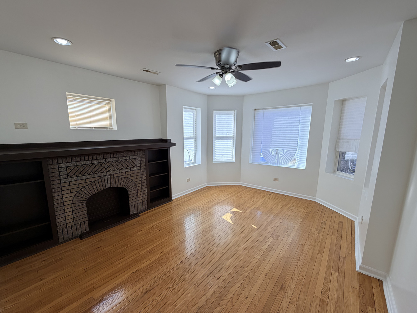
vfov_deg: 81.7
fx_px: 181
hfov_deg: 98.1
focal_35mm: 15
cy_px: 164
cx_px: 199
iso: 40
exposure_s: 1/179
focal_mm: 2.22
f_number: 2.2
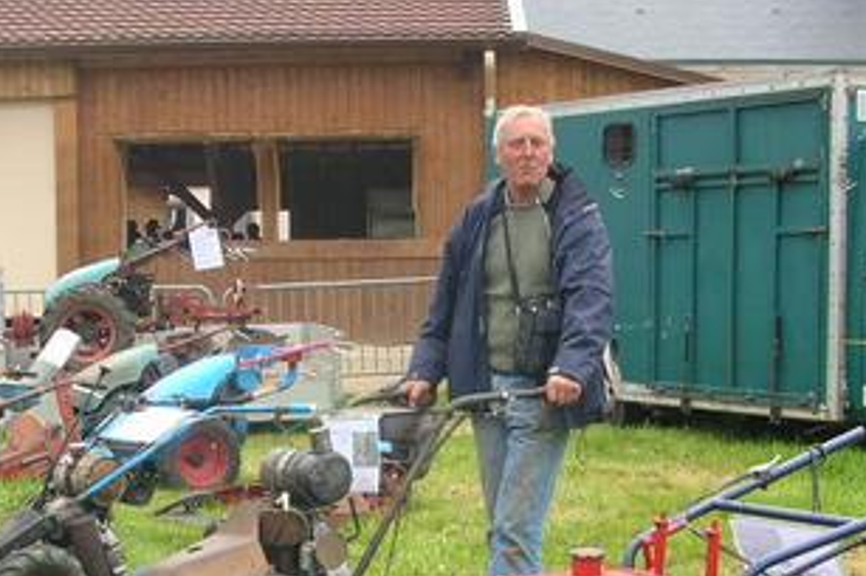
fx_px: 1826
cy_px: 497
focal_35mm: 76
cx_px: 361
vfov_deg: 17.7
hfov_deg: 26.6
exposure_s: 1/238
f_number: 2.8
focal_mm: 5.8
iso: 50
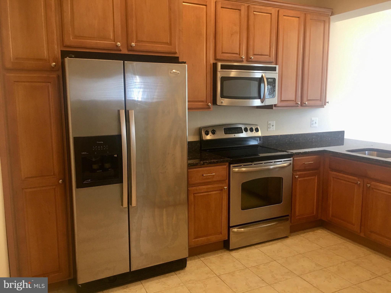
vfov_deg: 48.2
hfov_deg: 61.7
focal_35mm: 29
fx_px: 328
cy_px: 146
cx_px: 196
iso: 50
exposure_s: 1/15
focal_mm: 4.15
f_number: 2.2
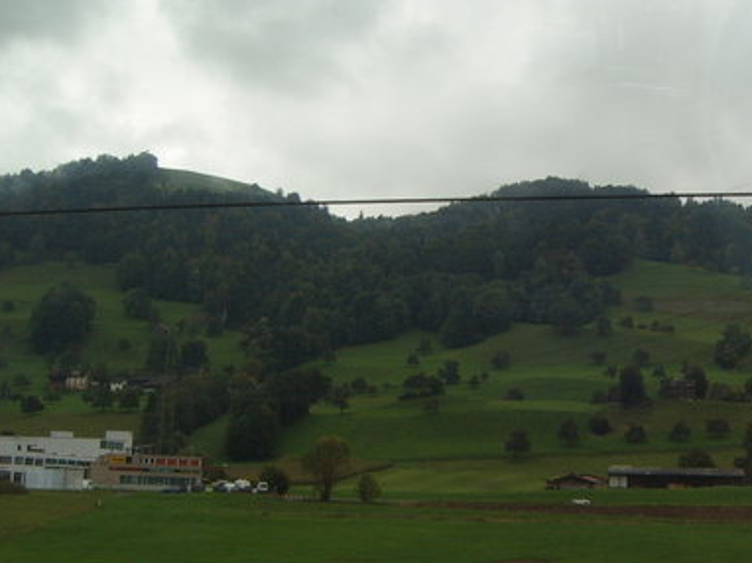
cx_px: 608
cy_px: 285
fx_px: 1346
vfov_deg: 23.6
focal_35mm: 62
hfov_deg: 30.4
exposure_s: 1/90
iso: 63
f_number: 6
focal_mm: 6.2
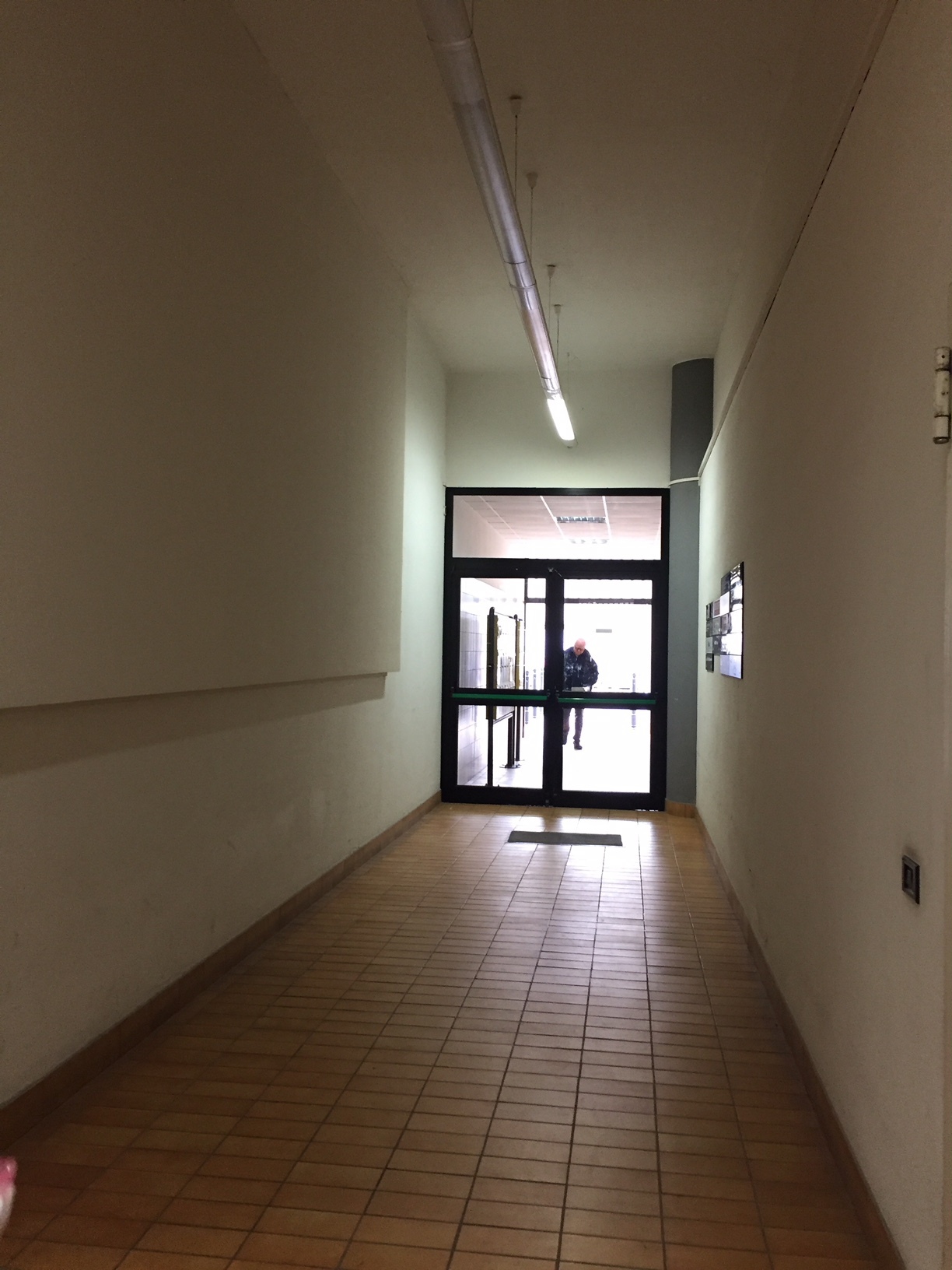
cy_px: 635
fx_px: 1063
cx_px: 476
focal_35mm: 29
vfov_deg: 61.7
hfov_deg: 48.2
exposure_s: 1/33
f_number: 2.2
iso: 200
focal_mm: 4.15
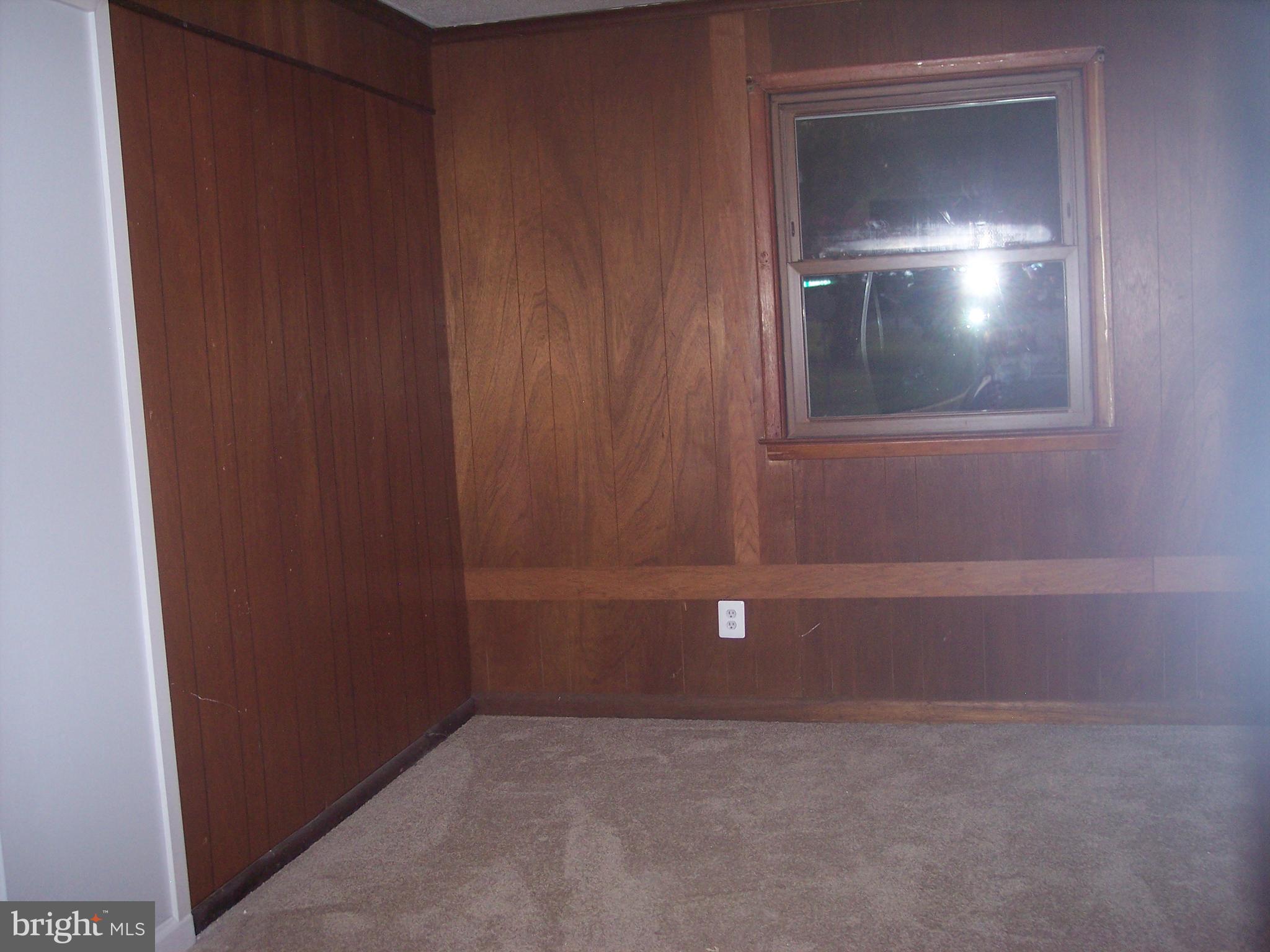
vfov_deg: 36.8
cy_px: 476
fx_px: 1431
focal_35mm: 39
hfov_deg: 47.9
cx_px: 635
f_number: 2.8
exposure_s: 1/60
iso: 140
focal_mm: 8
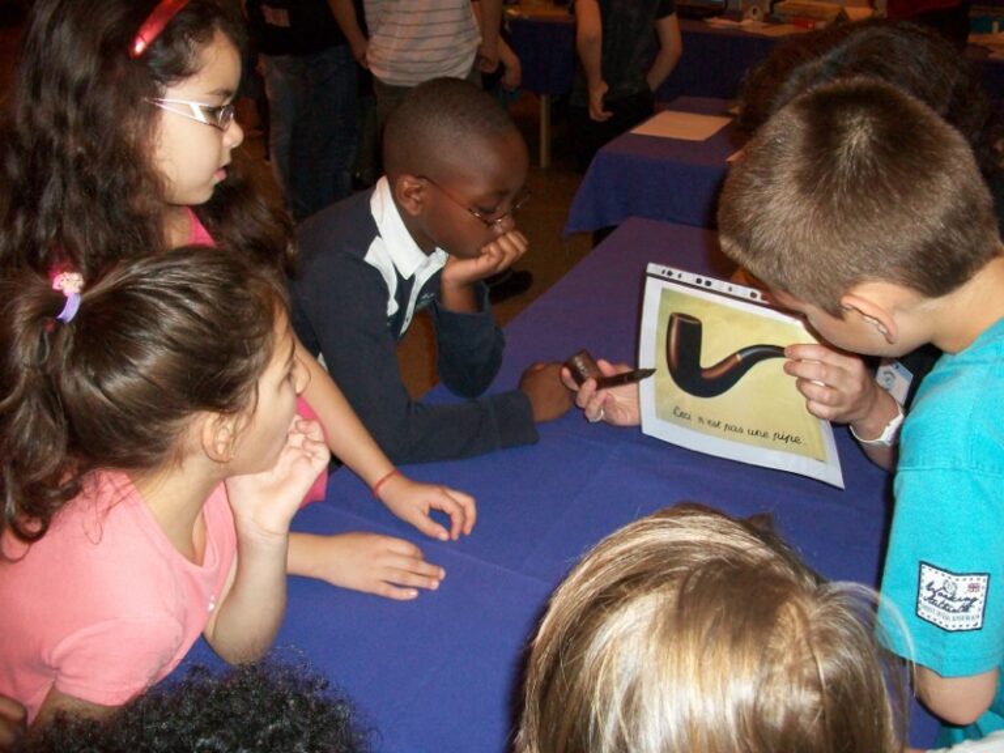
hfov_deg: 54.0
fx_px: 986
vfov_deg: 41.8
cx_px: 502
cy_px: 376
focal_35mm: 34
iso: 200
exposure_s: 1/125
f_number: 2.8
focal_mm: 5.7
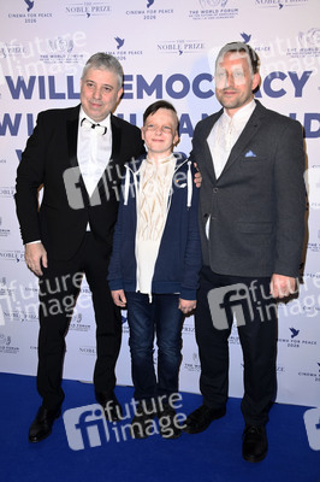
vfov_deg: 53.2
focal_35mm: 36
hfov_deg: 36.8
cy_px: 241
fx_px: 481
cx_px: 160
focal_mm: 36
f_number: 5.6
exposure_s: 1/250
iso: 500
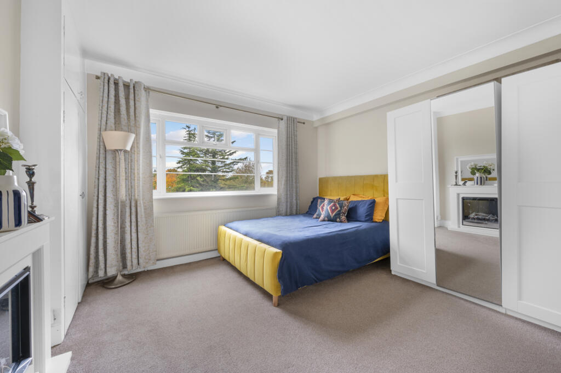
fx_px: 218
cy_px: 186
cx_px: 280
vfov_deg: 81.1
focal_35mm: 14
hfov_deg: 104.3
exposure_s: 2
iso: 250
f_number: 16
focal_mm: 14
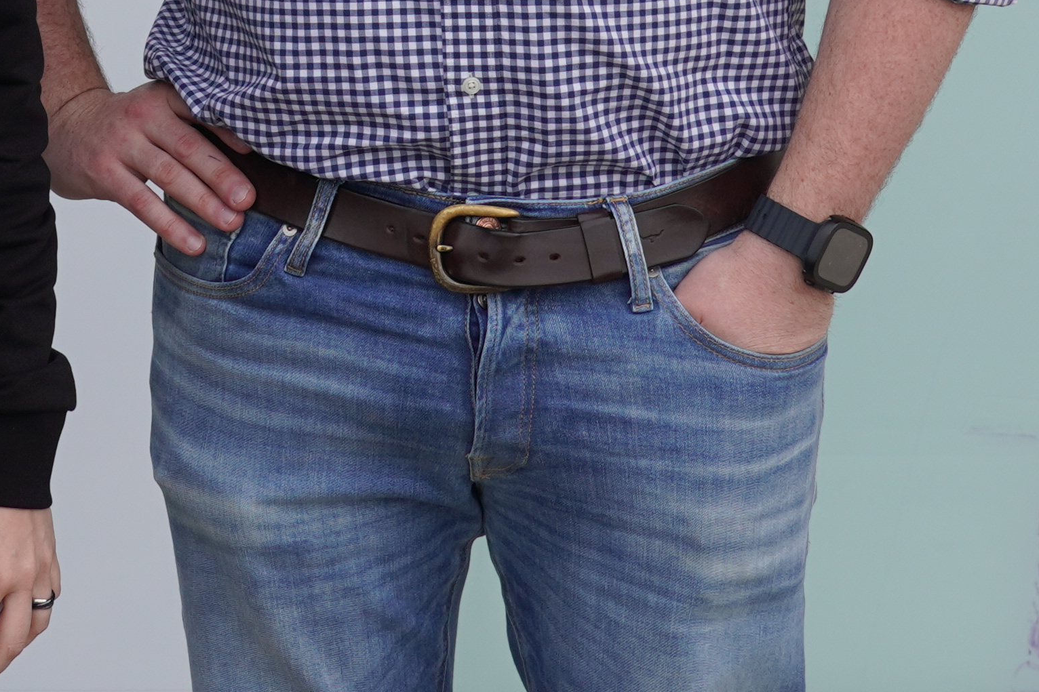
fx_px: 4069
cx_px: 90
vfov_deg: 9.3
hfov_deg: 14.4
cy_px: -544
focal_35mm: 141
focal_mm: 24
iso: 100
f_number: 4.5
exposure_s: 1/250
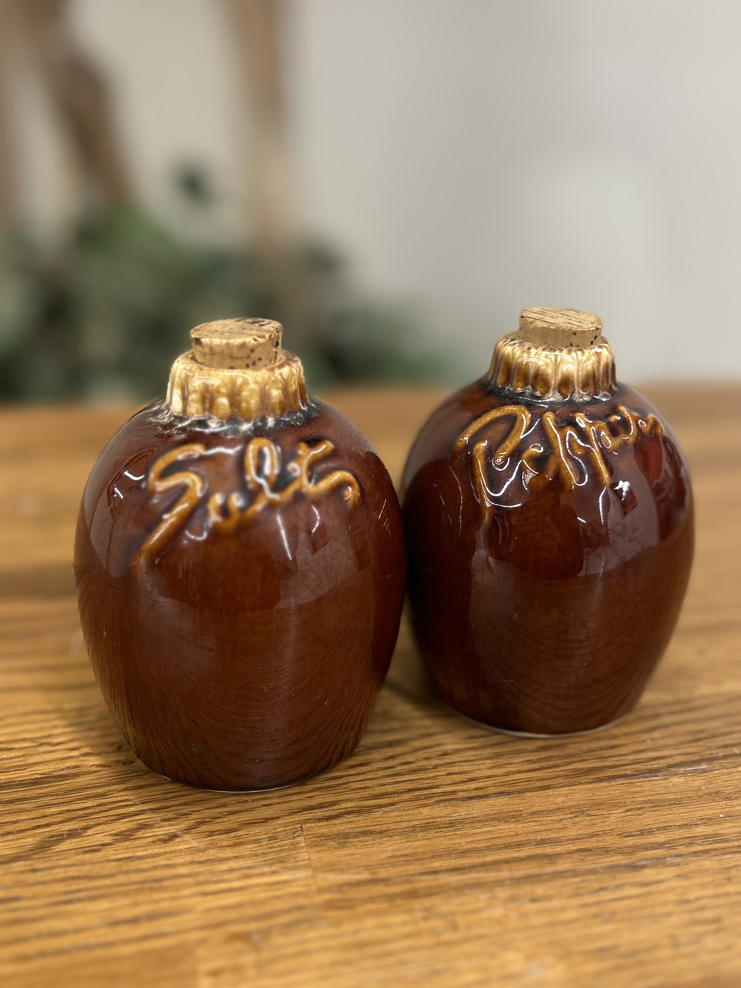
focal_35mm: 26
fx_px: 742
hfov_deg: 53.1
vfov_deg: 67.3
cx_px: 370
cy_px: 494
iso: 80
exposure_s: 1/60
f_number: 1.5
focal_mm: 5.7
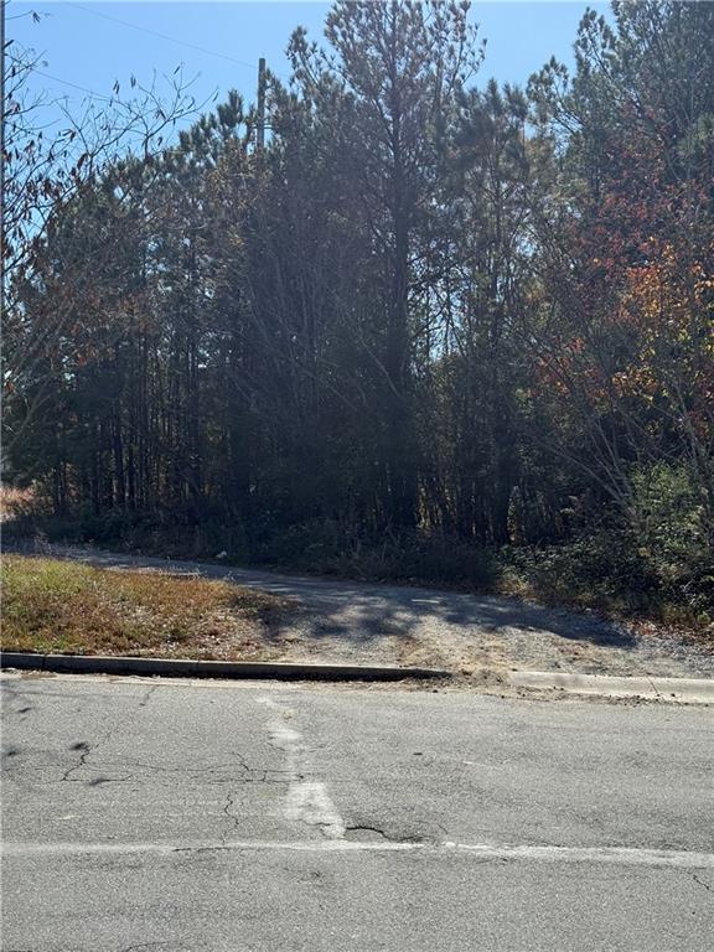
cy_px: 476
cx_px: 357
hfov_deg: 30.3
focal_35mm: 48
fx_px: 1320
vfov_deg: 39.7
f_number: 1.78
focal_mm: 6.76
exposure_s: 1/4878
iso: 100
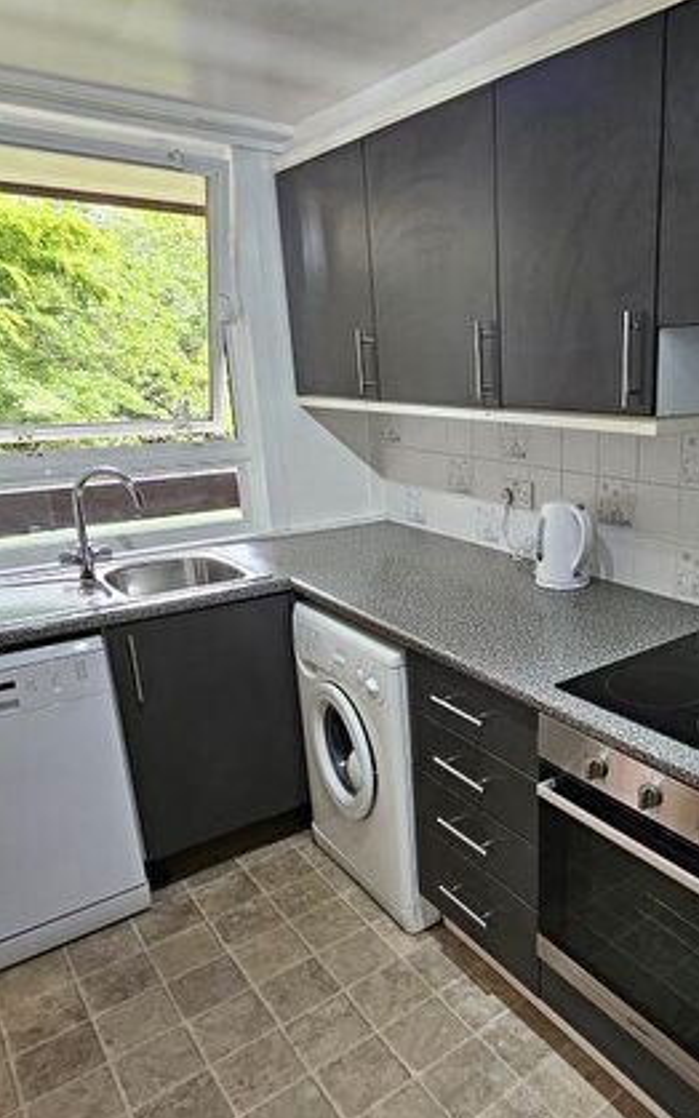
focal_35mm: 23
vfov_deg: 77.1
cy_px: 588
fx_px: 701
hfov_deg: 50.3
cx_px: 544
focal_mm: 2.2
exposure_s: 1/50
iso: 200
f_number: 2.2
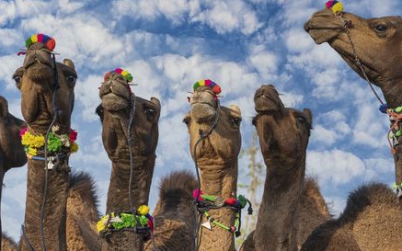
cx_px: 197
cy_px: 153
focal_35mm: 105
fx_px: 1150
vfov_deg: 12.5
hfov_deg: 19.8
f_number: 6.3
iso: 320
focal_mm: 75
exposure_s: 1/1000
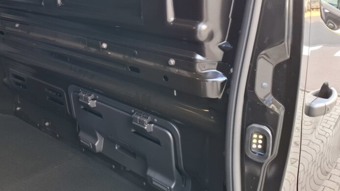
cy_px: 13
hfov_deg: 53.0
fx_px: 334
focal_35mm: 37
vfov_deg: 30.4
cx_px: 114
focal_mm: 5.54
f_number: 1.8
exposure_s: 1/50
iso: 200
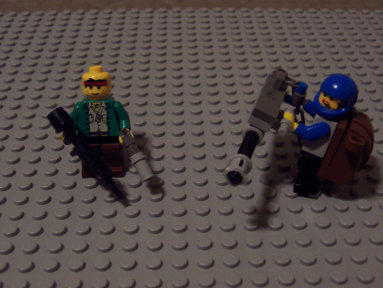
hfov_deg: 29.0
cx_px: 192
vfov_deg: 21.9
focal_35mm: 67
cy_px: 144
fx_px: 741
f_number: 3.4
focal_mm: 10.4
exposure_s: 1/8
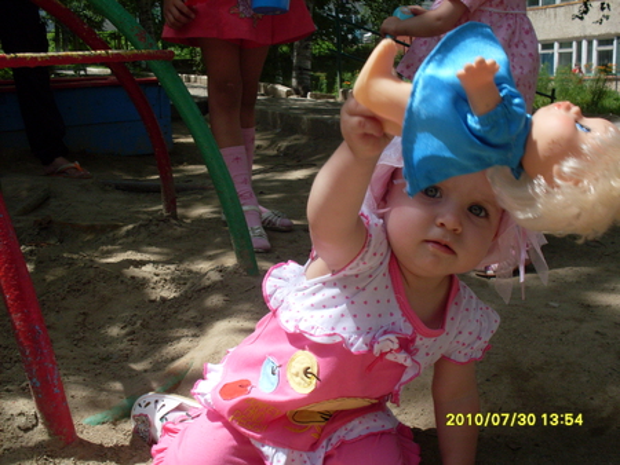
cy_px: 232
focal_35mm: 38
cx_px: 310
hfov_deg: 49.0
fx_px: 681
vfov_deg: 37.8
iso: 80
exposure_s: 1/180
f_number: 8.4
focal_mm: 6.3
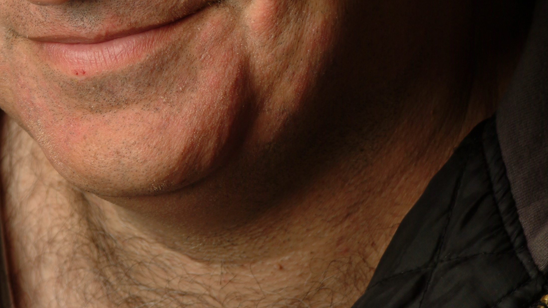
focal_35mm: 320
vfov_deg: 3.8
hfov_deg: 6.7
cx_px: 140
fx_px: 4650
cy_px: -7
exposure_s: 1/90
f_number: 8
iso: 100
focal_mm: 105
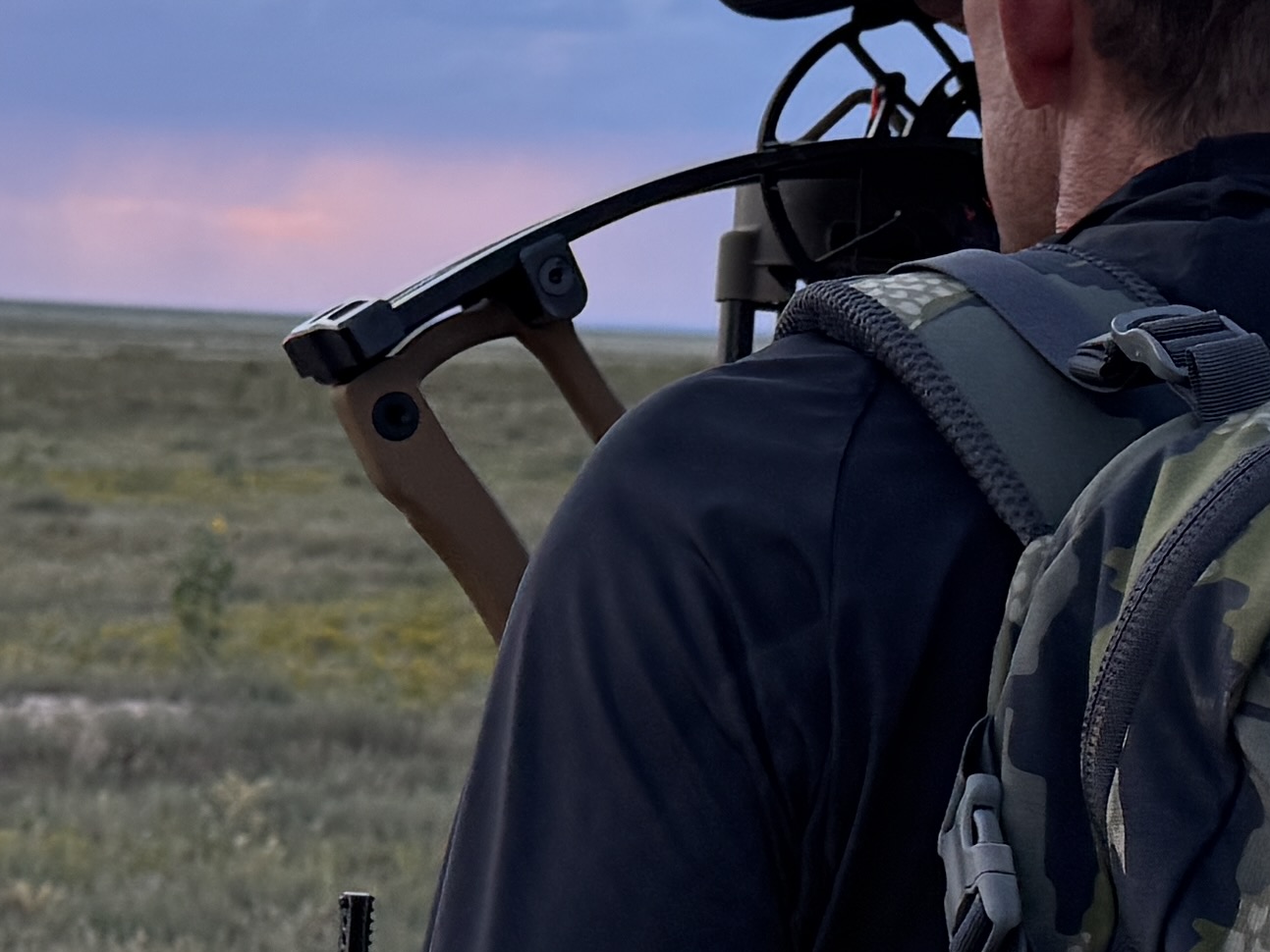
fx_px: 3889
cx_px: 393
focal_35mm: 106
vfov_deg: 13.8
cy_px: 925
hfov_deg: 18.5
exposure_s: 1/170
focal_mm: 6.76
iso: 200
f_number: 1.78
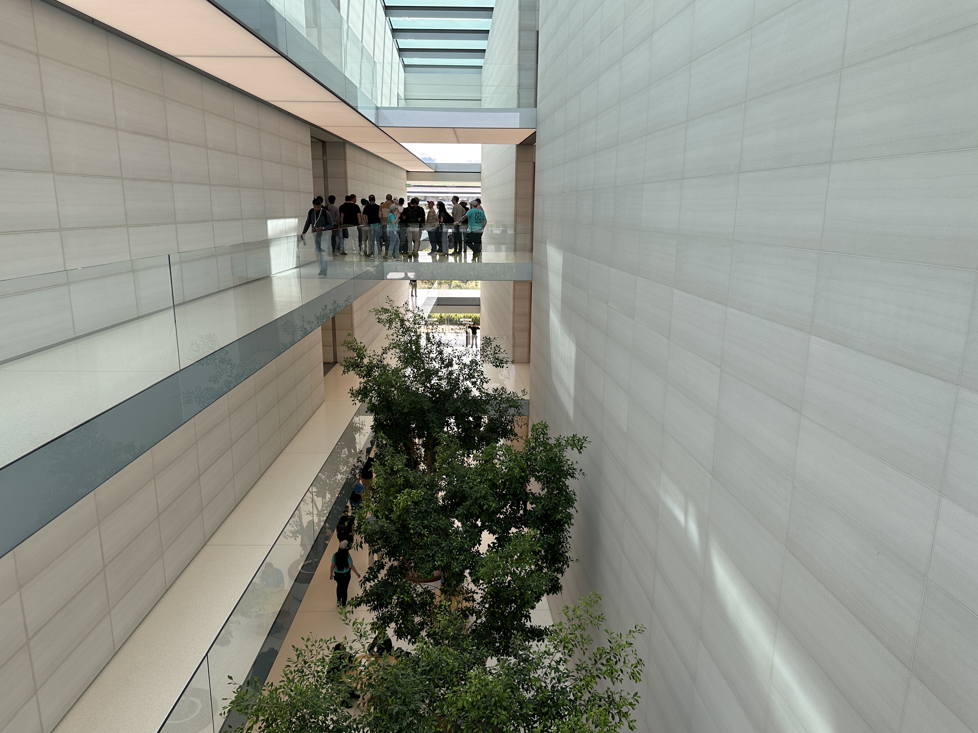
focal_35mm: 25
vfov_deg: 54.9
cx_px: 480
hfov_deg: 69.4
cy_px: 381
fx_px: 706
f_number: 1.78
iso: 80
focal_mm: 6.86
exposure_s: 1/426
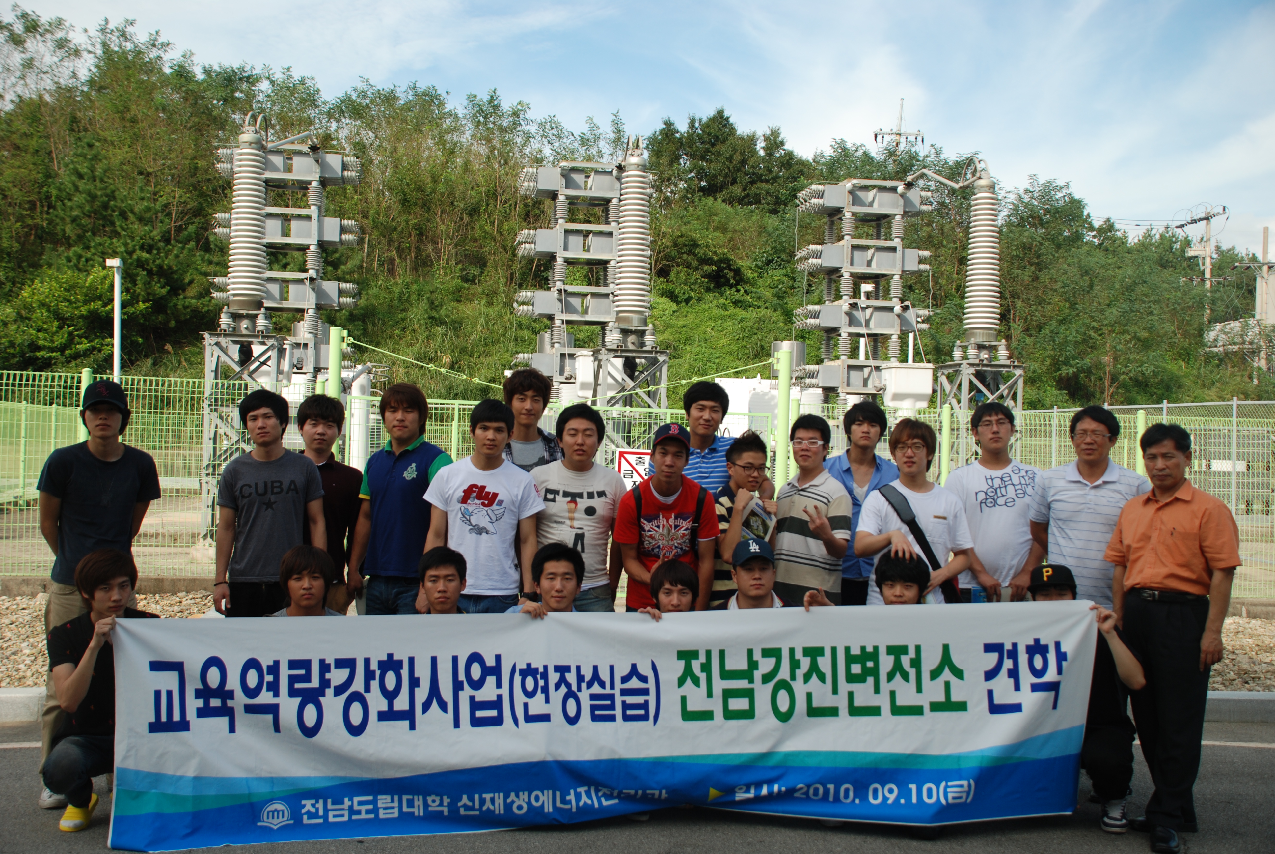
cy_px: 427
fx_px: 1277
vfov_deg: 37.0
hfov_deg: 53.1
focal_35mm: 36
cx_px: 638
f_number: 4
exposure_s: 1/500
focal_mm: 24
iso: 110
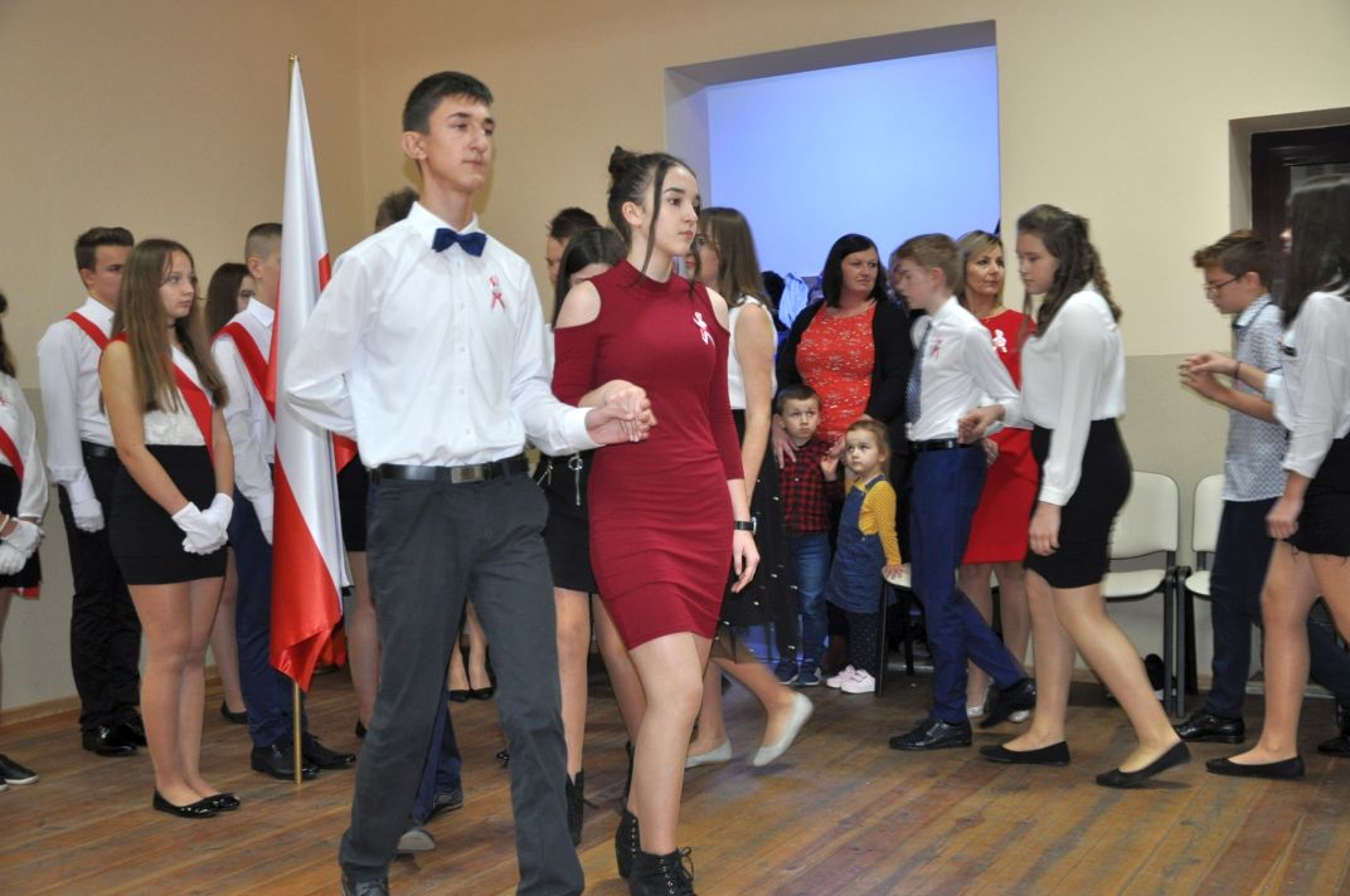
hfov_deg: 46.4
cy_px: 448
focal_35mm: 42
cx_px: 675
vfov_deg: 31.8
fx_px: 1573
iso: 800
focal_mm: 28
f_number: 4
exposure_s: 1/60
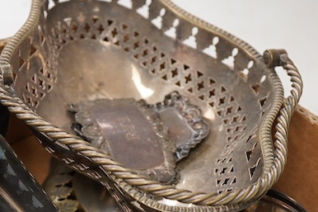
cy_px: 225
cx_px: 87
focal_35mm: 105
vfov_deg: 12.8
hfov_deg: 19.4
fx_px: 927
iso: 1250
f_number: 8
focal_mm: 30
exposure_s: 1/125
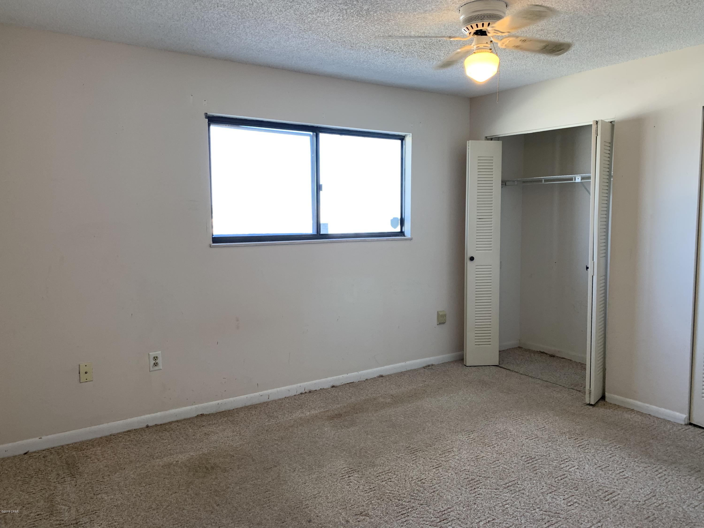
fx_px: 529
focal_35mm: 26
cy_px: 264
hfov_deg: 67.3
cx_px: 352
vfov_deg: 53.1
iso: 50
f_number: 1.8
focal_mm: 4.25
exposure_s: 1/60
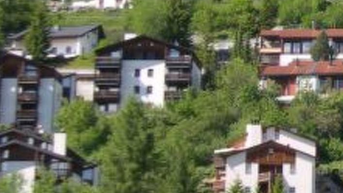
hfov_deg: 11.5
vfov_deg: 6.7
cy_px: -66
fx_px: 1636
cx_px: 489
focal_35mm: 180
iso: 100
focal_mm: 12.2
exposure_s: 1/462
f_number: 3.4
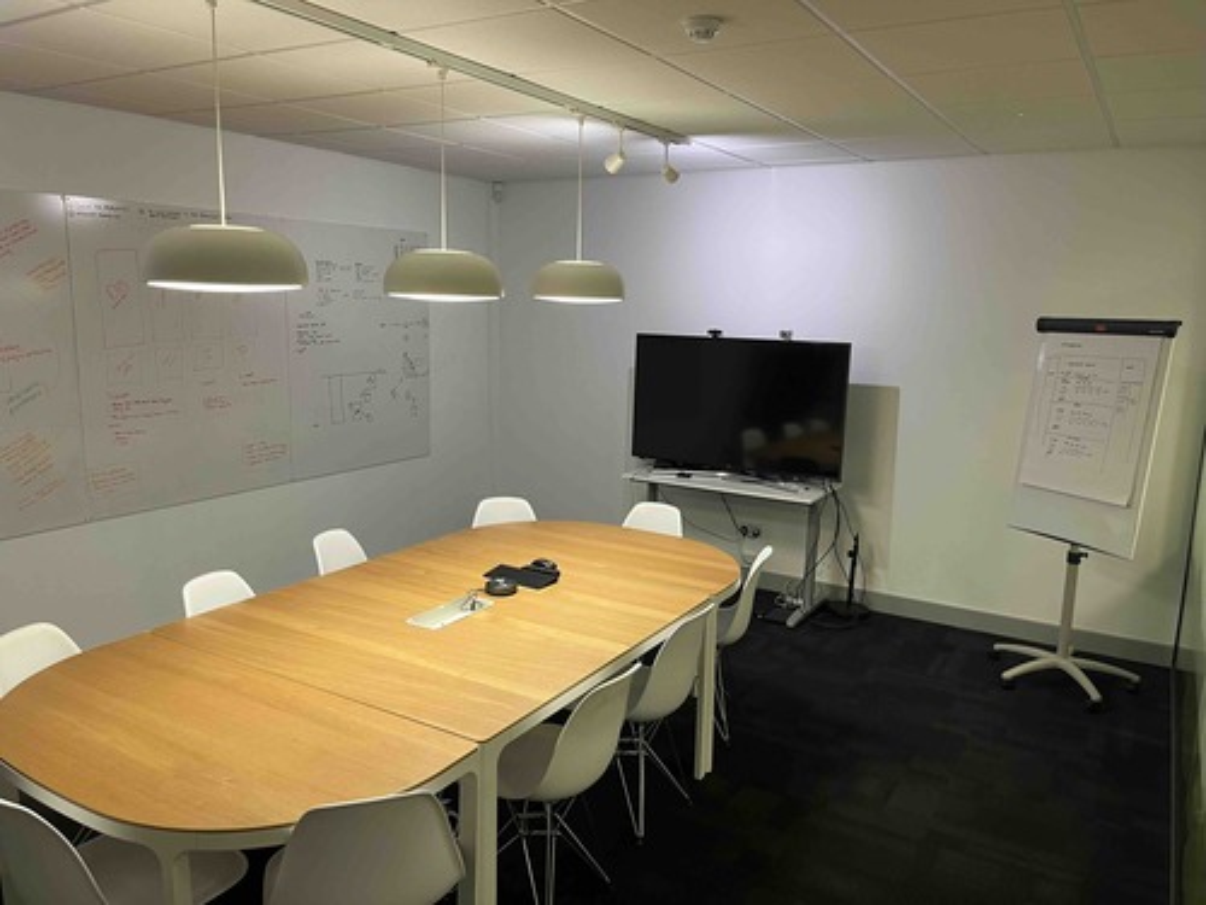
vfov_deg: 53.1
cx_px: 603
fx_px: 906
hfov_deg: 67.3
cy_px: 452
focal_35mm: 26
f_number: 1.6
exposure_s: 1/50
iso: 80
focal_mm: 5.1
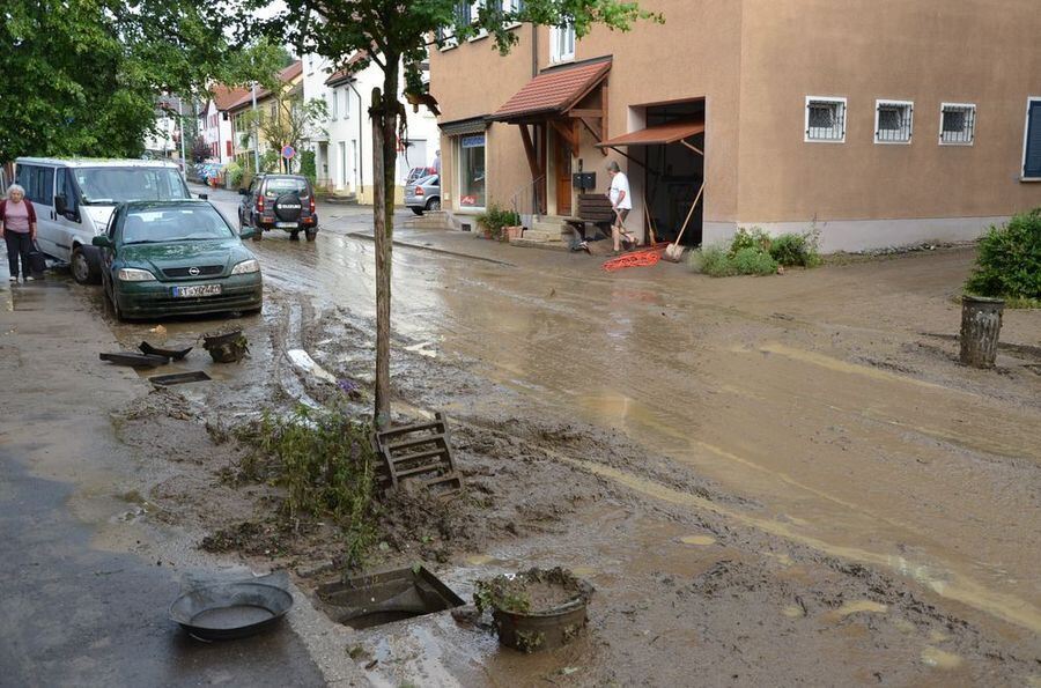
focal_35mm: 36
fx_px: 1038
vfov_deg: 36.7
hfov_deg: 53.3
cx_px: 520
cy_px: 344
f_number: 7.1
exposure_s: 1/200
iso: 200
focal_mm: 24
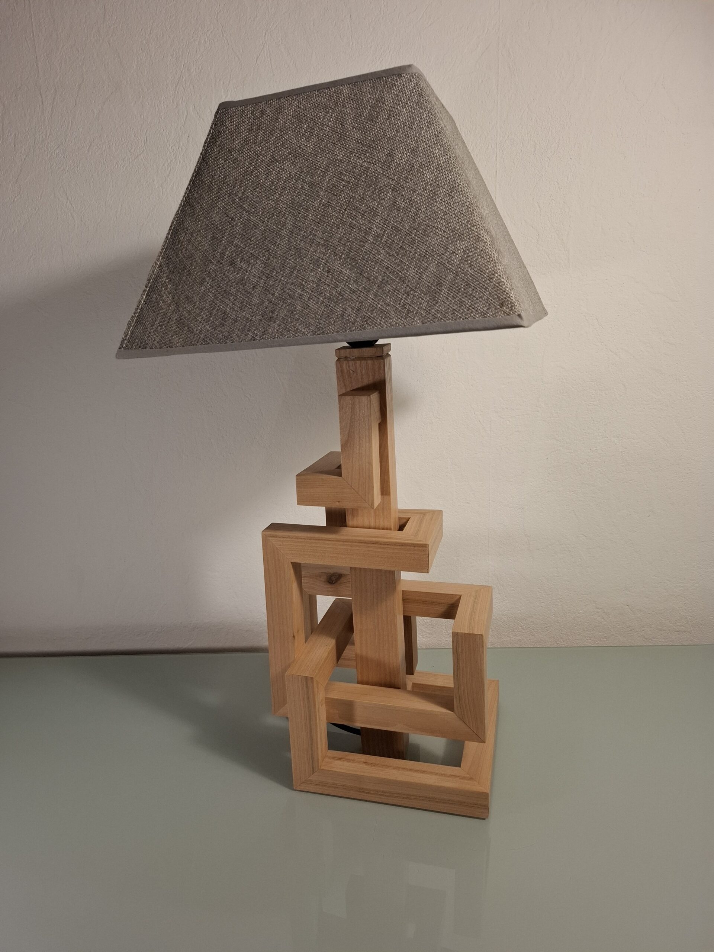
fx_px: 633
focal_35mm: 23
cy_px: 476
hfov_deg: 58.9
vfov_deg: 73.9
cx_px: 357
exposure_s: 1/100
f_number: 1.8
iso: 200
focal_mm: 5.54
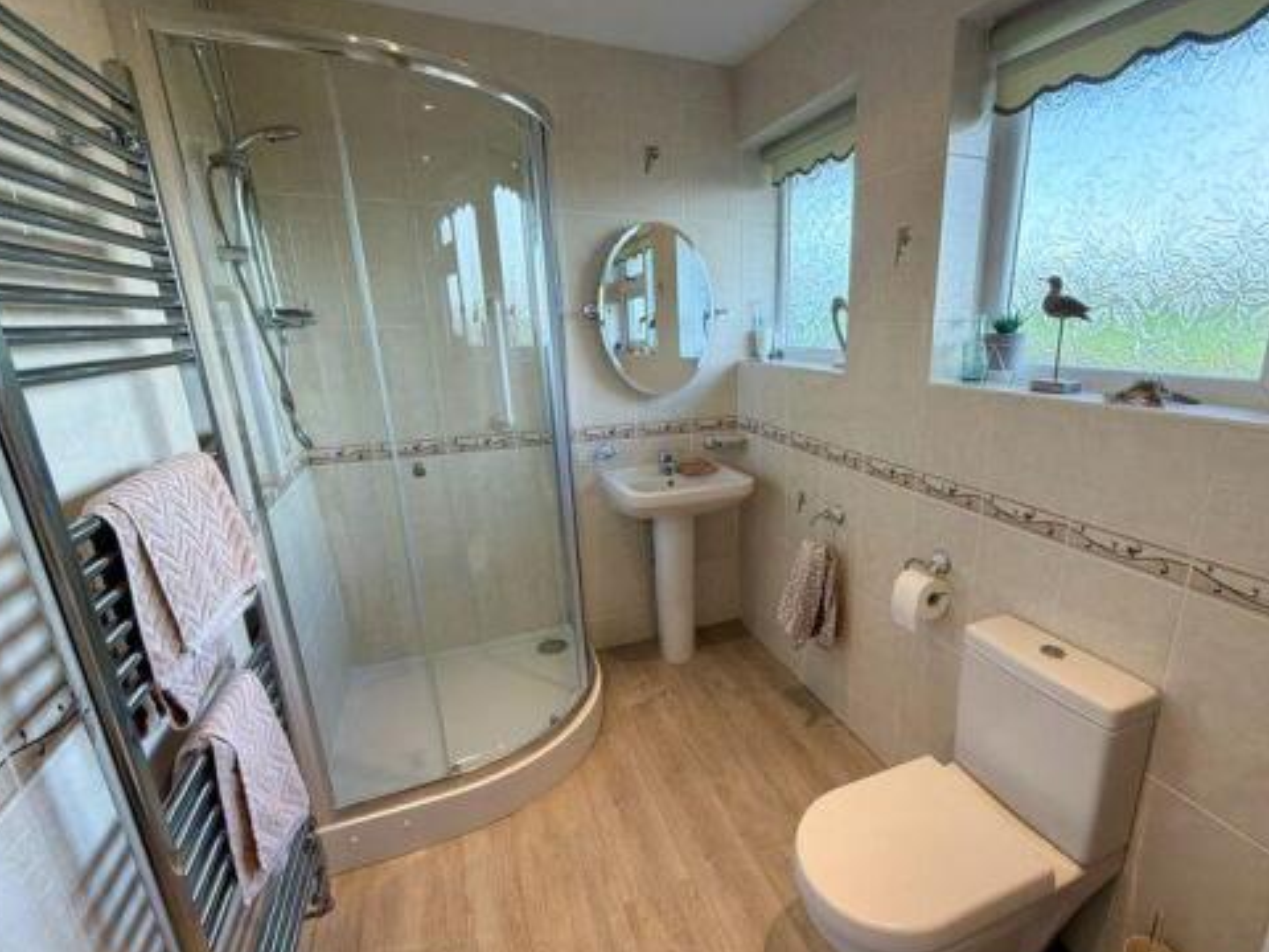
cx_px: 731
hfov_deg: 90.4
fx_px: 623
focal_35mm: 17
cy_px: 501
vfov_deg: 74.7
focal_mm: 2.22
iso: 125
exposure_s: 1/100
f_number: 2.2
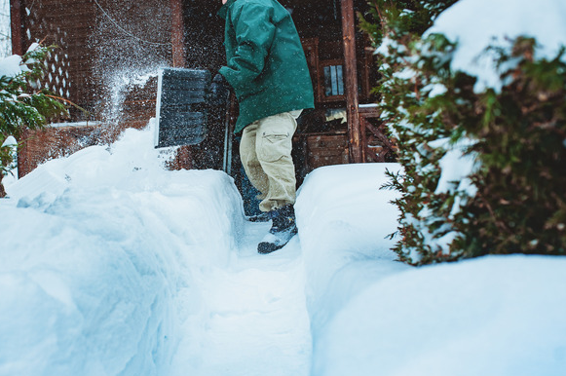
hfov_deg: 41.6
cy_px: 182
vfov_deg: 28.6
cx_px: 209
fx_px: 738
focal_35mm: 47
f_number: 4.5
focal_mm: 35
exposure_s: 1/1600
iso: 320
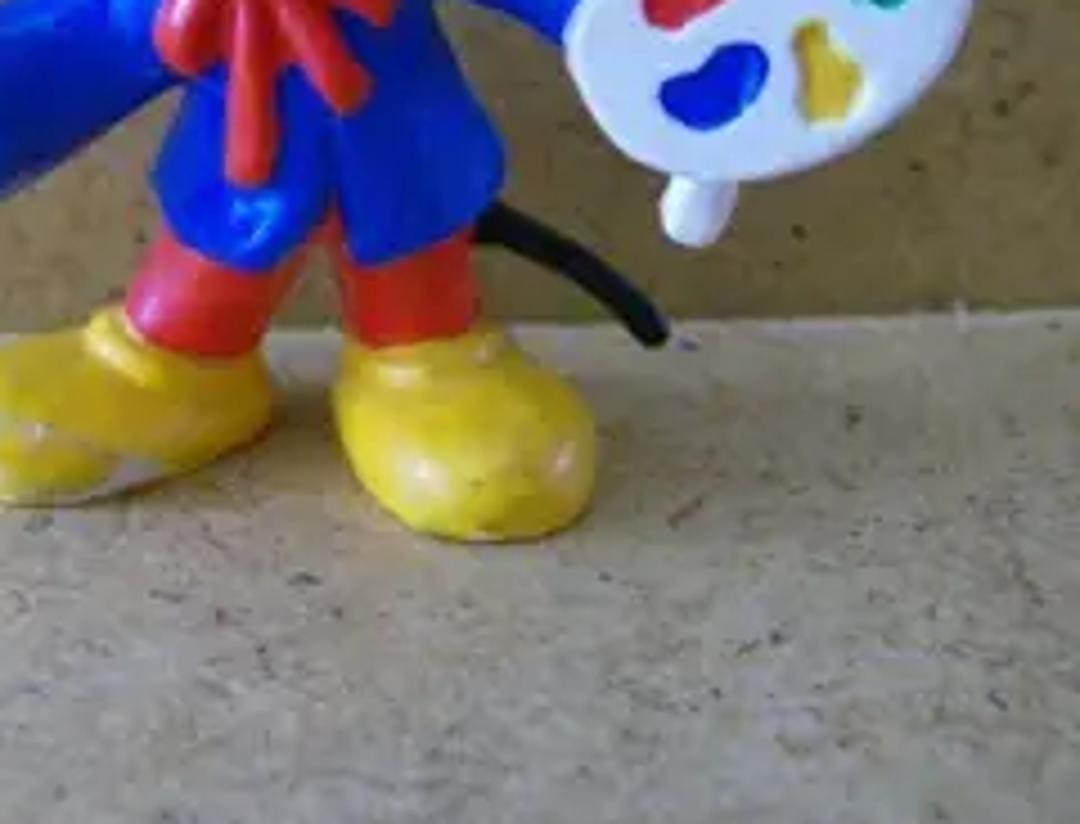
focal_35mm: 71
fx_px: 2229
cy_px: 117
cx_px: 362
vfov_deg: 20.6
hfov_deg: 27.1
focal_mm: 6
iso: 200
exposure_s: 1/33.7
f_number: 2.8
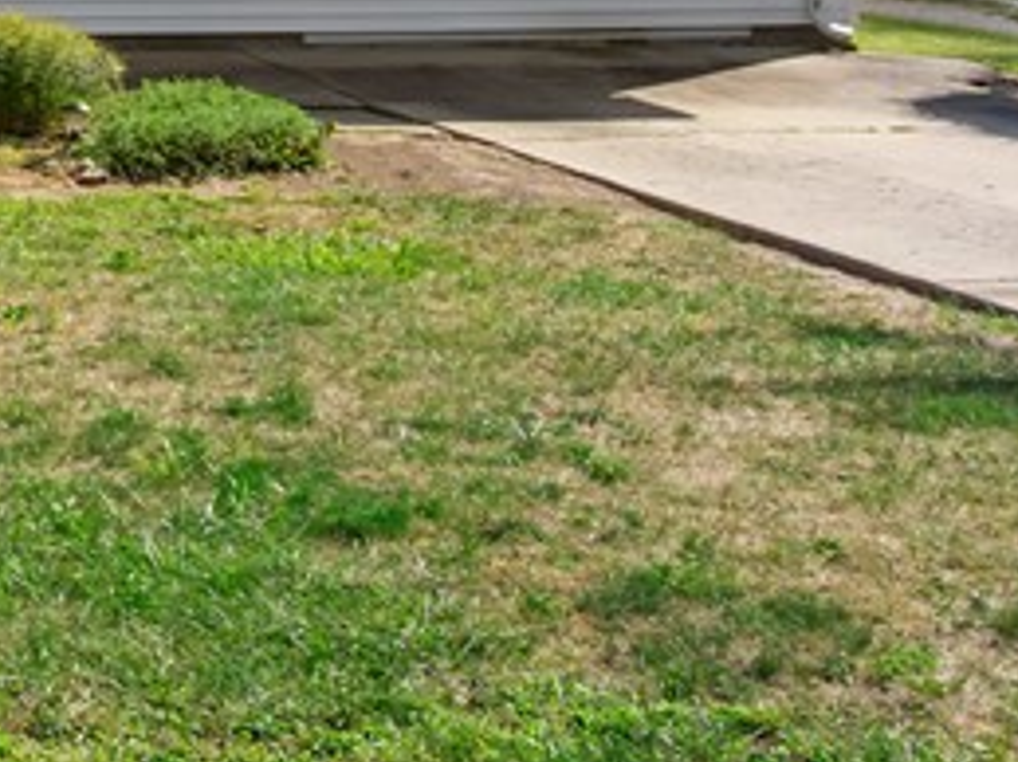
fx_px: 2793
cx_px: -605
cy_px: -35
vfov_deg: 15.2
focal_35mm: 95
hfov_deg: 17.9
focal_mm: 12.29
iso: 100
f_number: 2.8
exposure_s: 1/50
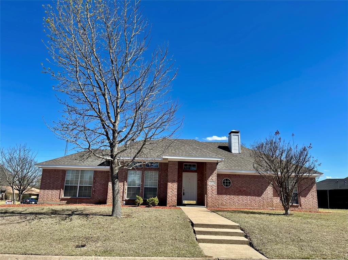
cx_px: 174
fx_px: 261
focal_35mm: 26
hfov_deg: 67.3
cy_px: 130
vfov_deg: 53.0
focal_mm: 5.1
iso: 32
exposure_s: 1/3663
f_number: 1.6
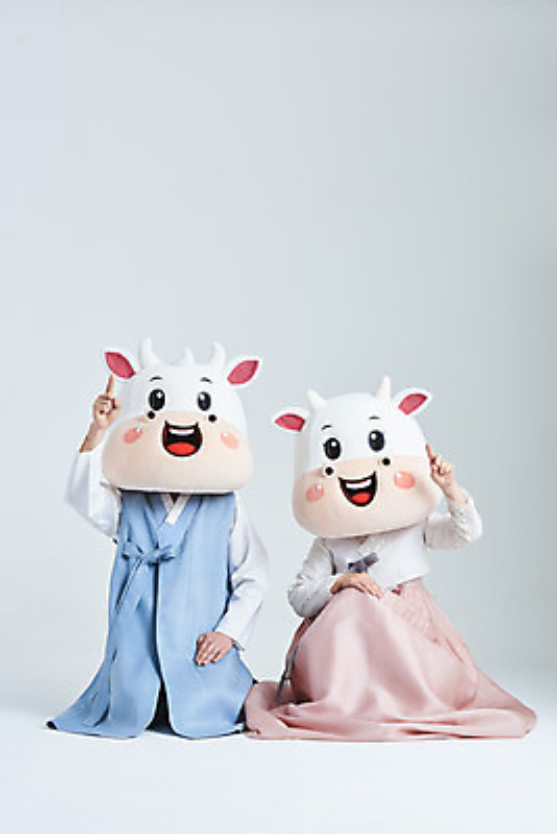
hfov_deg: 19.5
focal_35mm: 70
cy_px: 417
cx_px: 278
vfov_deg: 28.8
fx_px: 1623
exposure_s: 1/125
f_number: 11
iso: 100
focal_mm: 70
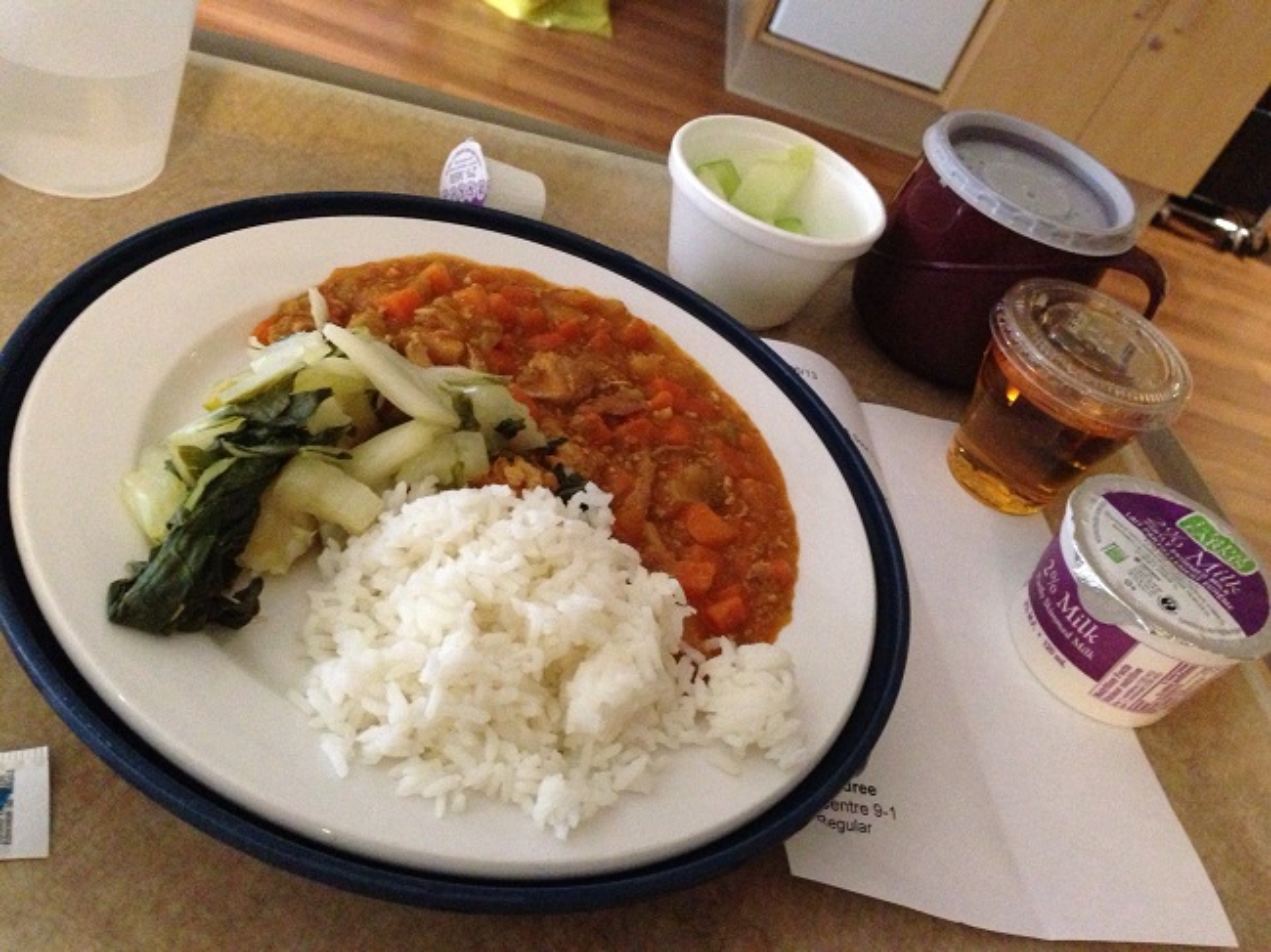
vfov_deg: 42.9
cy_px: 476
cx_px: 636
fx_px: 1211
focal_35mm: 33
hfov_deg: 55.4
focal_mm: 4.13
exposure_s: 1/15
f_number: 2.4
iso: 800
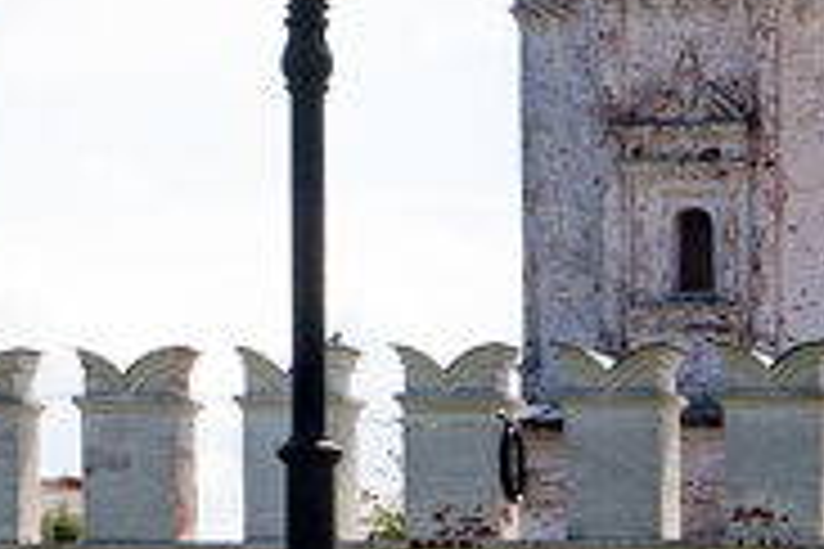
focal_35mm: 737
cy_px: -256
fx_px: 16874
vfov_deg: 1.9
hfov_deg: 2.8
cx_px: -392
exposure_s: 1/800
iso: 640
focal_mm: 75
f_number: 14
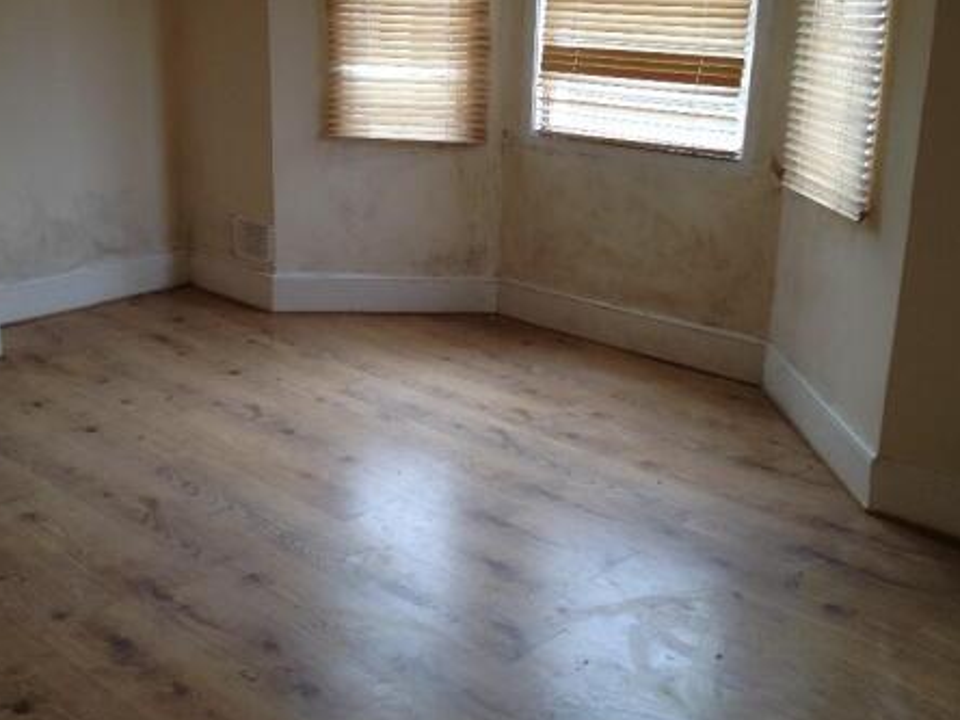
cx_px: 423
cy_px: 282
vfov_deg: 31.4
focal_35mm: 46
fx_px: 1276
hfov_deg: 41.2
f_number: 2.4
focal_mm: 4.28
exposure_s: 1/60
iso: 50
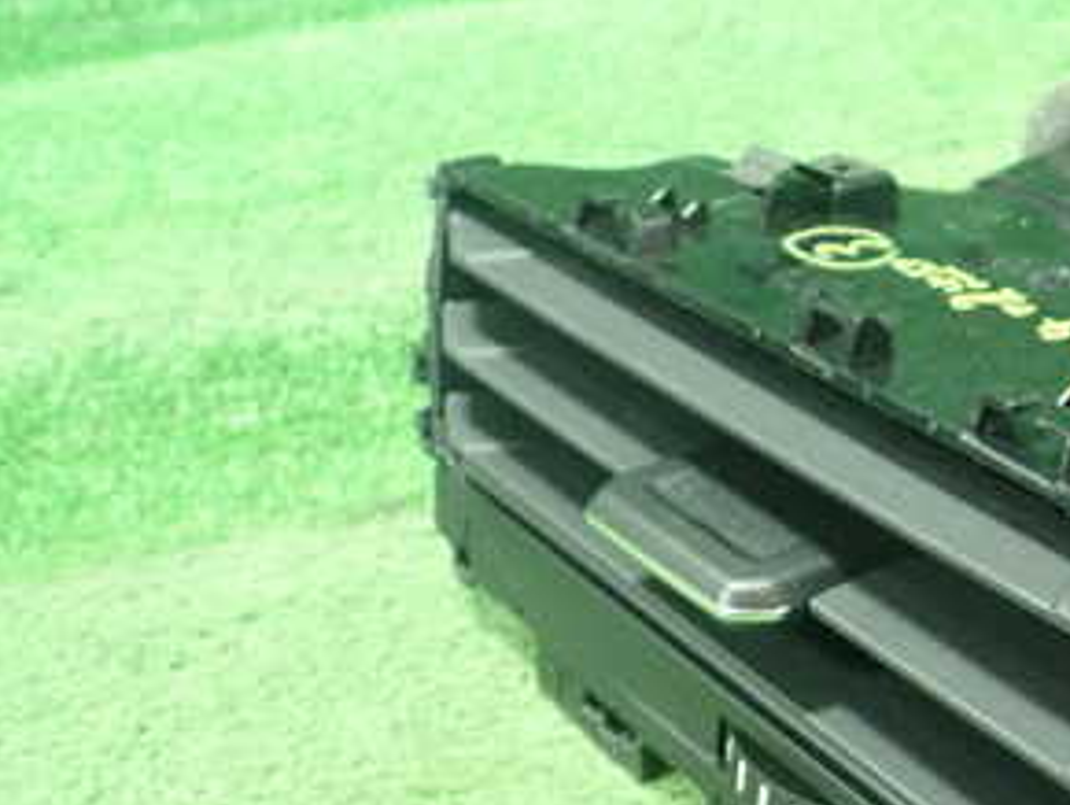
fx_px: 1918
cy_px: 705
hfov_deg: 28.9
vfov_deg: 23.1
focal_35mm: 62
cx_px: 1100
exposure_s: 1/80
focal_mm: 5.5
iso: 800
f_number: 2.3
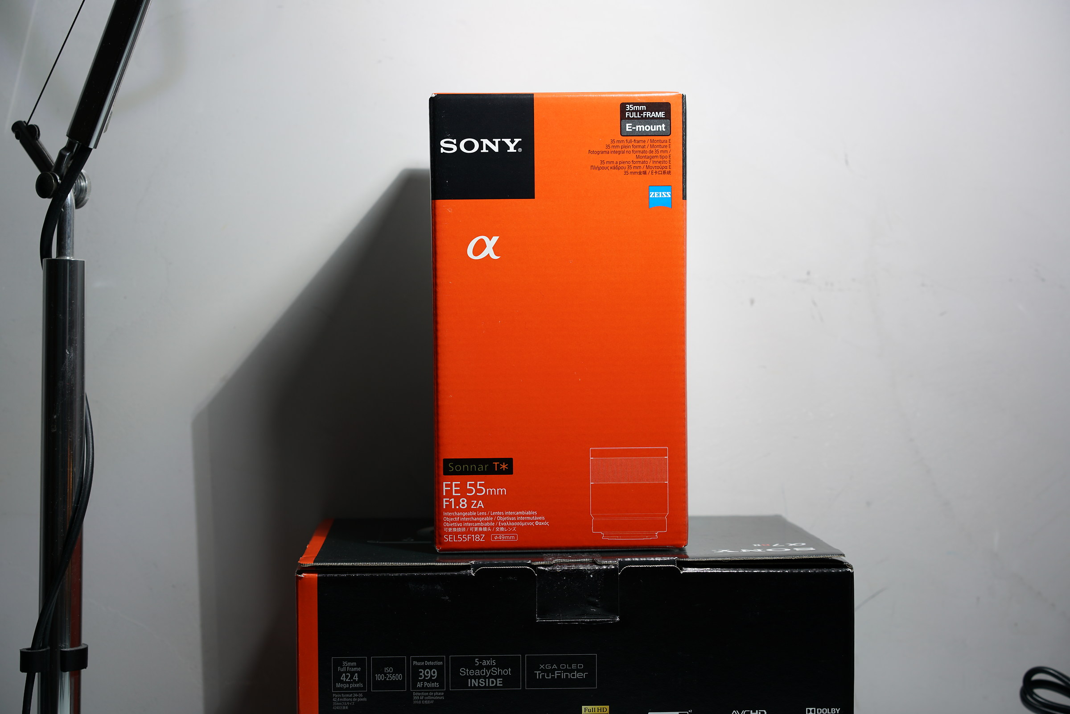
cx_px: 535
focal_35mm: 55
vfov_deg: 24.6
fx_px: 1635
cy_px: 357
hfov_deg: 36.2
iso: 100
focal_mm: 55
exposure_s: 1
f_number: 5.6
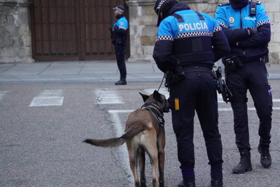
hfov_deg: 15.7
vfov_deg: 10.5
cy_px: 145
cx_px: 218
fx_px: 1009
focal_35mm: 130
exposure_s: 1/100
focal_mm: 55
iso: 6400
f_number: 4.5
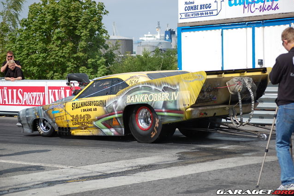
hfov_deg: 18.8
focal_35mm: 109
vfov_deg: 12.6
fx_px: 890
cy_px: 98
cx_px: 147
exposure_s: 1/1250
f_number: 5
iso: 200
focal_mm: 72
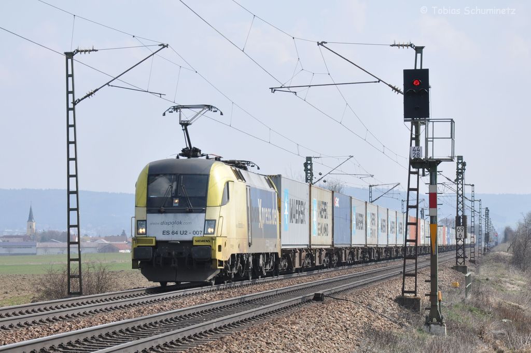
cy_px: 176
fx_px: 1547
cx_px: 266
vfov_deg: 13.0
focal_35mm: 105
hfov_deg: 19.5
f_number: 8
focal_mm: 70
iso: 200
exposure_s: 1/500
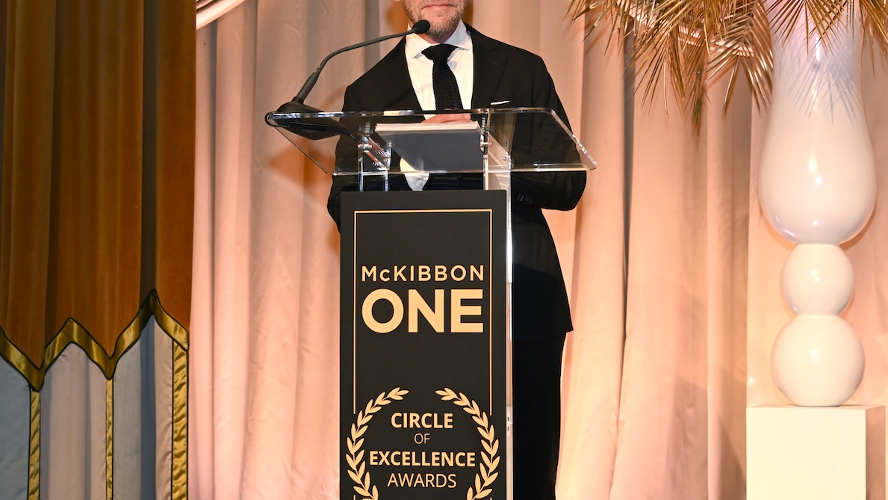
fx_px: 2614
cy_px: 203
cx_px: 441
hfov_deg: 19.3
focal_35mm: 111
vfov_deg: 10.9
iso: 2500
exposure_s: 1/125
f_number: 8
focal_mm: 105
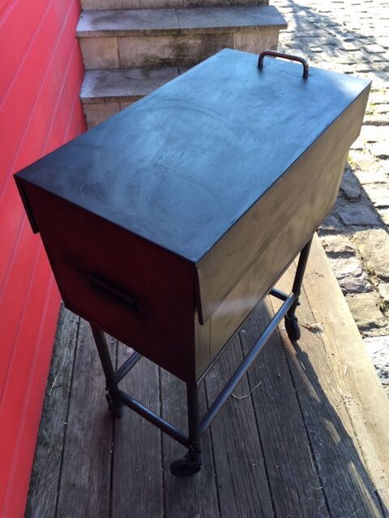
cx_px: 194
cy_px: 259
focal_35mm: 29
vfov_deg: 61.7
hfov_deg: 48.2
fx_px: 435
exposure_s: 1/100
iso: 25
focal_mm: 4.15
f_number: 2.2
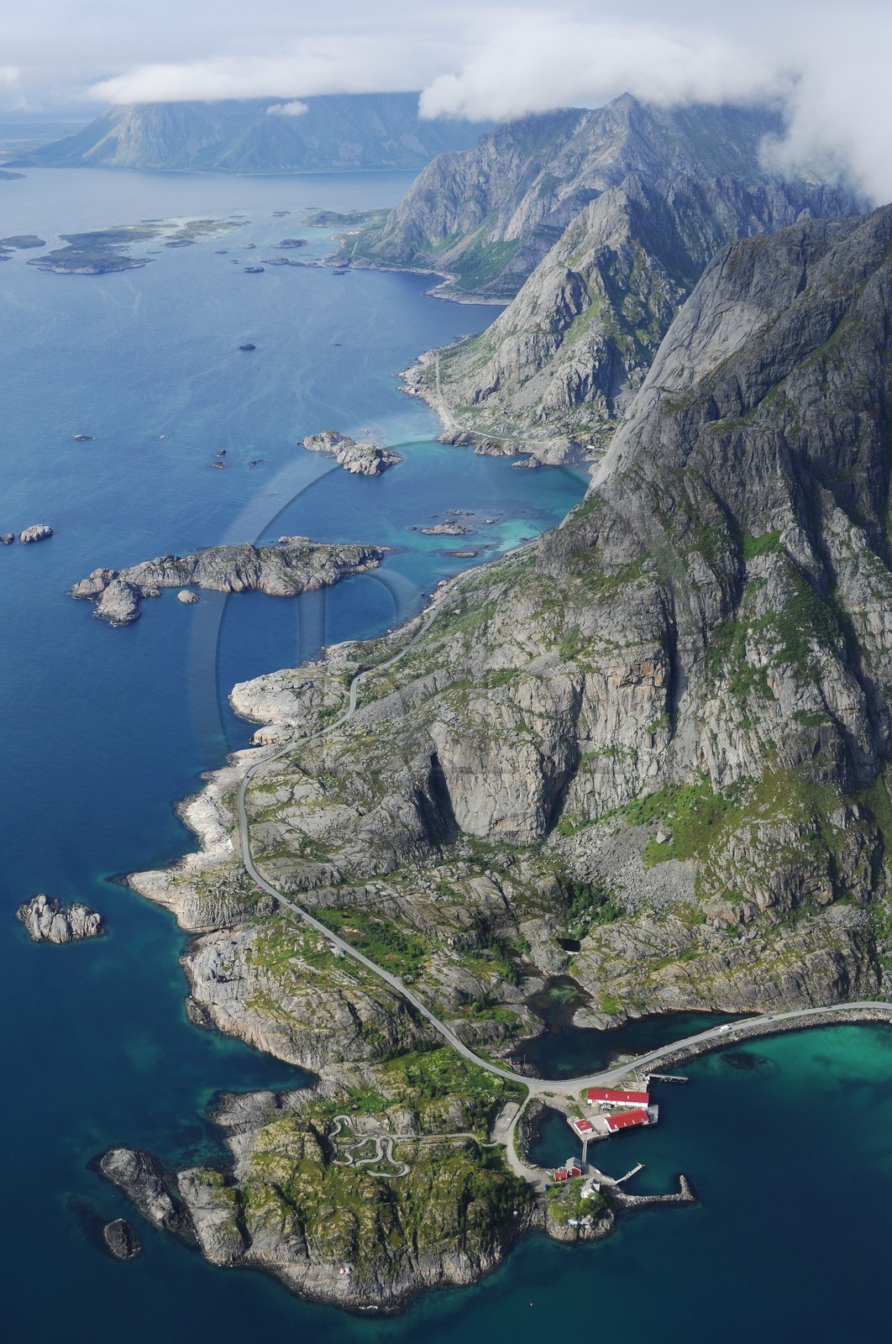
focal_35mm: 42
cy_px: 672
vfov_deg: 46.5
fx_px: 1566
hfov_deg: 31.8
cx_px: 446
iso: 100
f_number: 3.2
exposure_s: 1/1250
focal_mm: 28
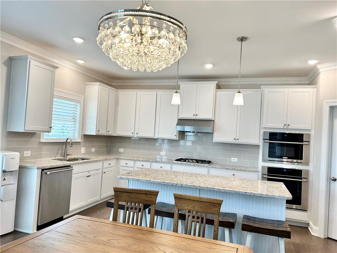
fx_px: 253
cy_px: 126
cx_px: 168
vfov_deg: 53.1
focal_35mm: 26
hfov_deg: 67.3
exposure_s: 1/120
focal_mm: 5.7
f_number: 1.5
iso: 64
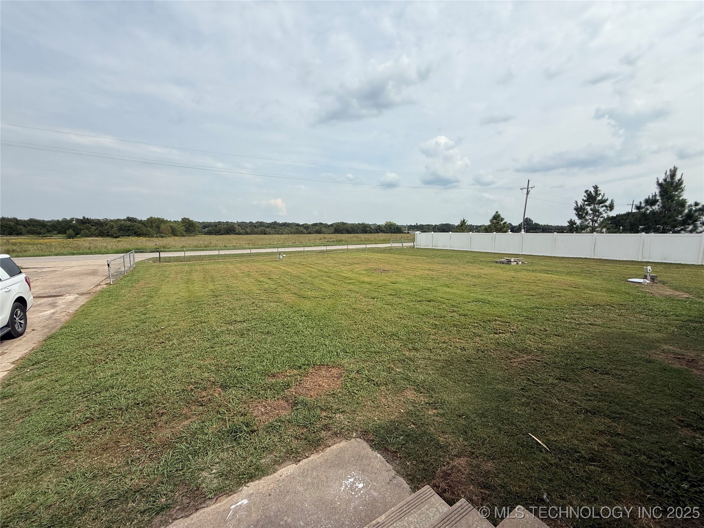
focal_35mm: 14
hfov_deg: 102.1
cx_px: 352
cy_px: 264
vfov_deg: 85.7
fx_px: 285
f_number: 2.2
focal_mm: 2.22
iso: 50
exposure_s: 1/2165
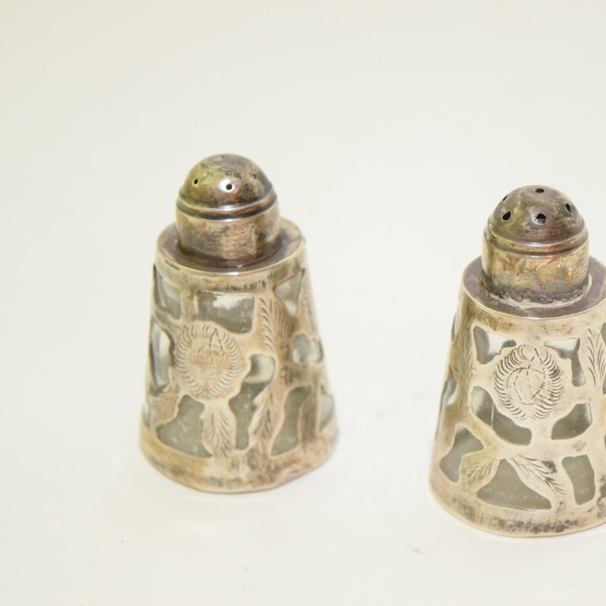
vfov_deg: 16.3
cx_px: 386
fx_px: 2112
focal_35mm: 107
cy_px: 303
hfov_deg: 16.3
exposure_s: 1/60
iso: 2000
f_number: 5.6
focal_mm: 55
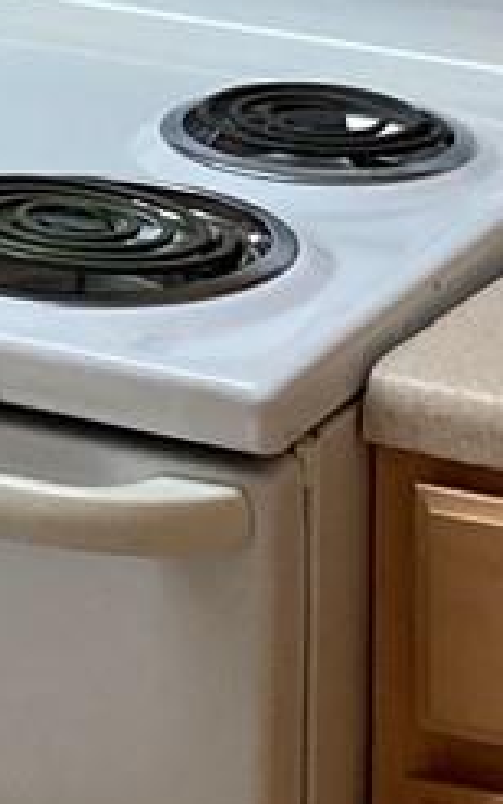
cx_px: -124
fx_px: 4228
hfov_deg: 6.8
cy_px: -536
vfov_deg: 10.4
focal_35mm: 193
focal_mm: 3.99
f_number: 1.8
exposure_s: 1/120
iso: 80
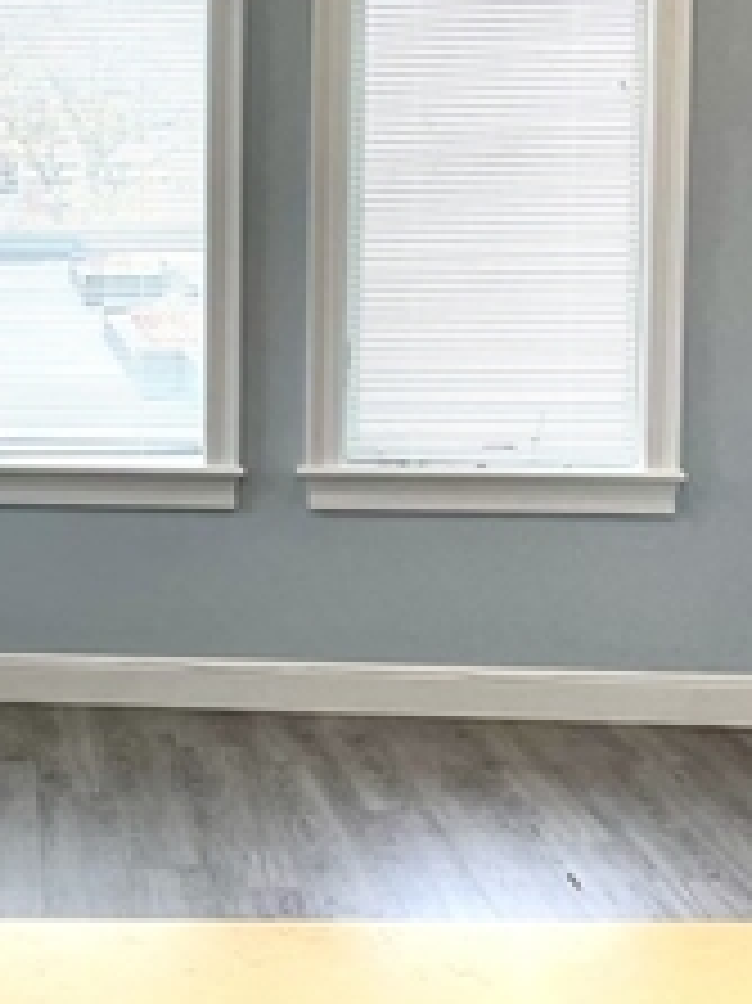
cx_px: -27
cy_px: 401
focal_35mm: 86
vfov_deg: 22.7
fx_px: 2493
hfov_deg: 16.7
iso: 32
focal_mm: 5.1
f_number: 1.6
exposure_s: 1/124
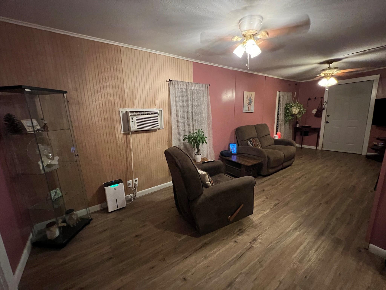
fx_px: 145
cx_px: 193
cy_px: 145
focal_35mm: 13
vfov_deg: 89.9
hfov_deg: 106.2
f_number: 1.8
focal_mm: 1.57
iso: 1000
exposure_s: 1/40
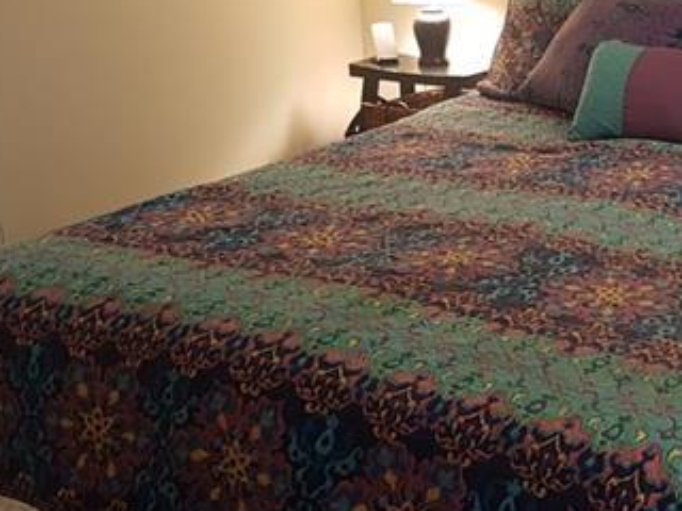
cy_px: 117
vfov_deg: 22.3
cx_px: 531
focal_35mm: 65
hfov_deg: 29.2
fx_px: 1281
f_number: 1.7
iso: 160
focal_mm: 4.2
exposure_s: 1/24
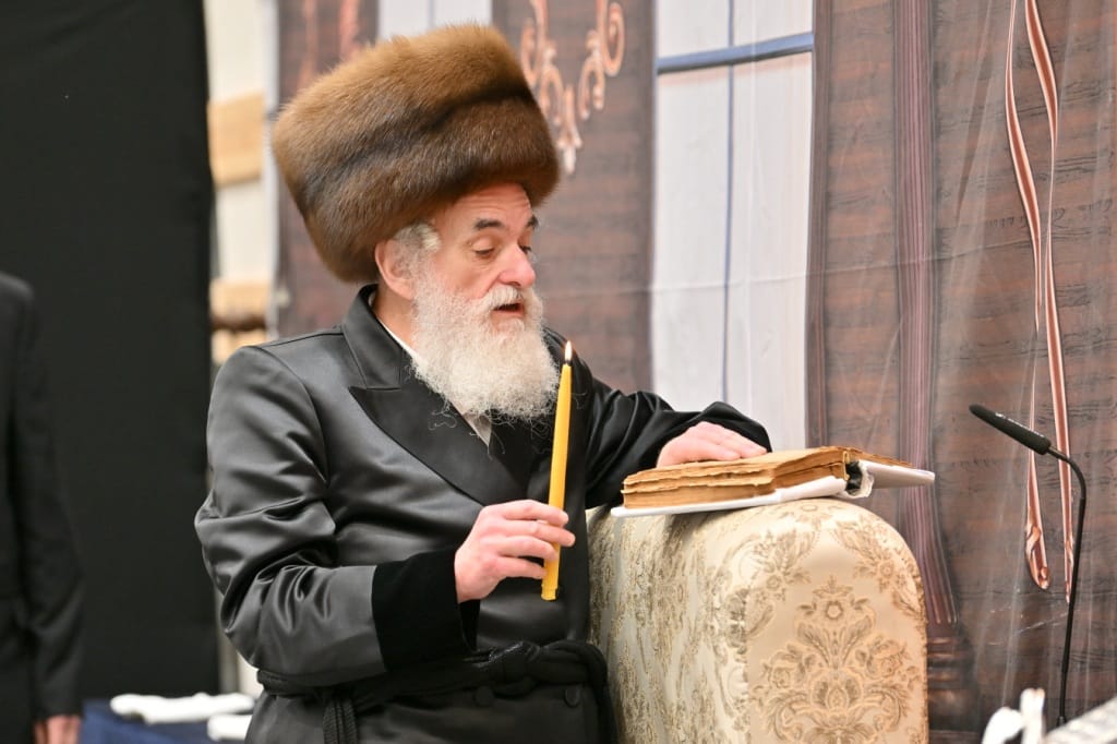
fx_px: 7444
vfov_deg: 5.7
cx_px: 558
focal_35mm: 240
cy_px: 372
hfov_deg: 8.6
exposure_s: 1/160
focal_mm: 160
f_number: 2.8
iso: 320
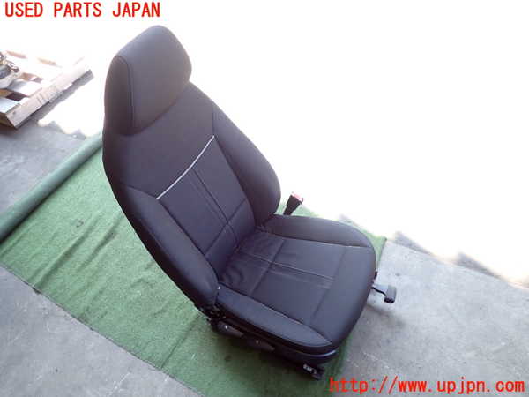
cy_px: 198
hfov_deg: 69.4
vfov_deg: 54.9
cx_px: 264
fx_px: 382
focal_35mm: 25
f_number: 2
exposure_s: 1/125
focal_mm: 4.5
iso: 200
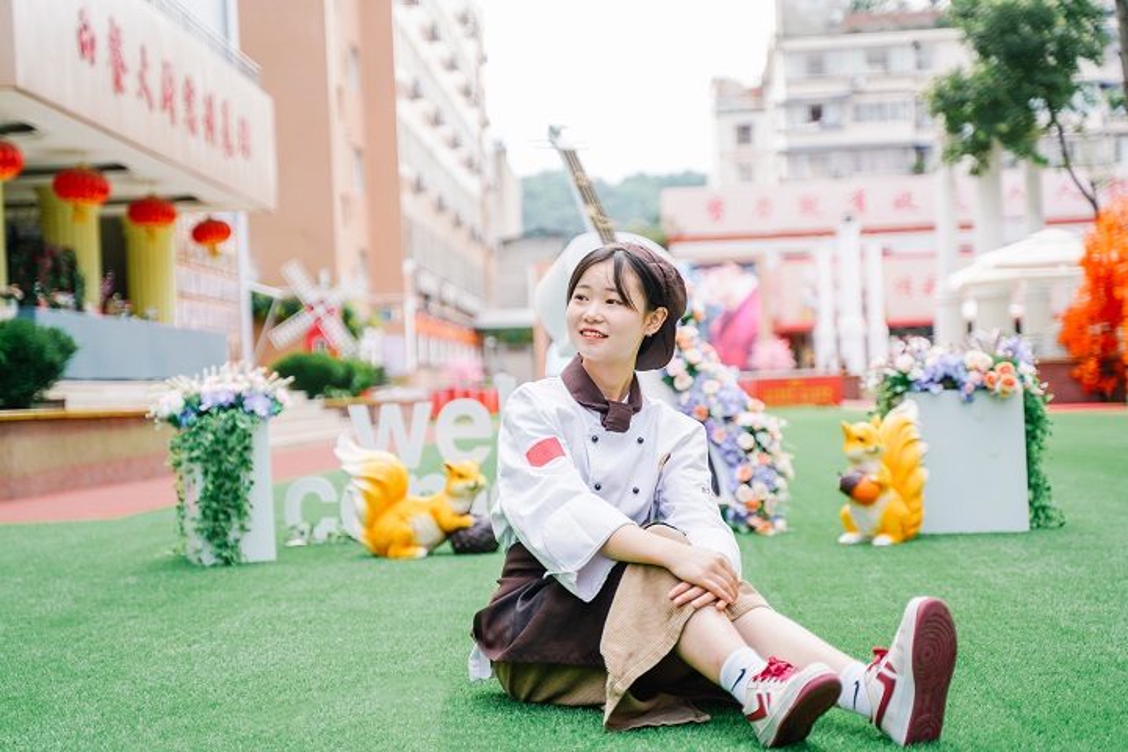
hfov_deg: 32.4
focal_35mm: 62
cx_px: 564
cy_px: 376
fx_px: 1943
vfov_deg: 21.9
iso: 100
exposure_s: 1/500
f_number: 2.8
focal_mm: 62
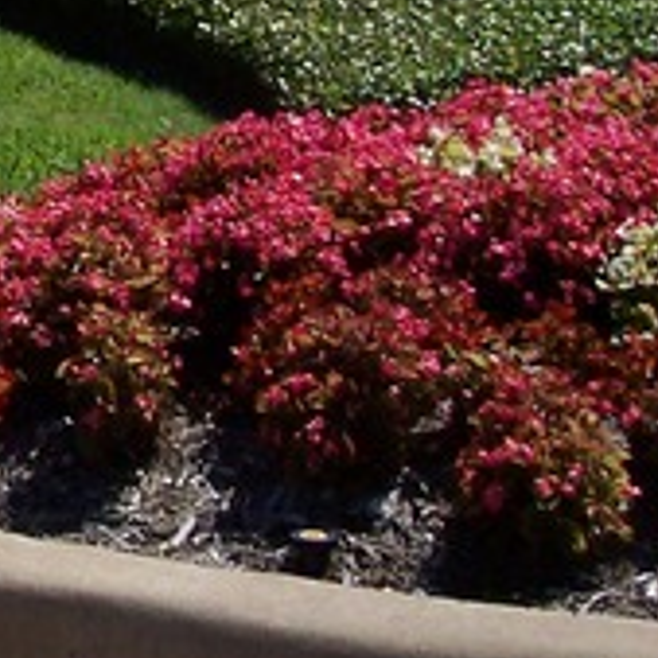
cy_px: -459
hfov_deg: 9.1
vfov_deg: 9.4
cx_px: -761
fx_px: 3850
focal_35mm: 179
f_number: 4.8
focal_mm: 8
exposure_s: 1/1000
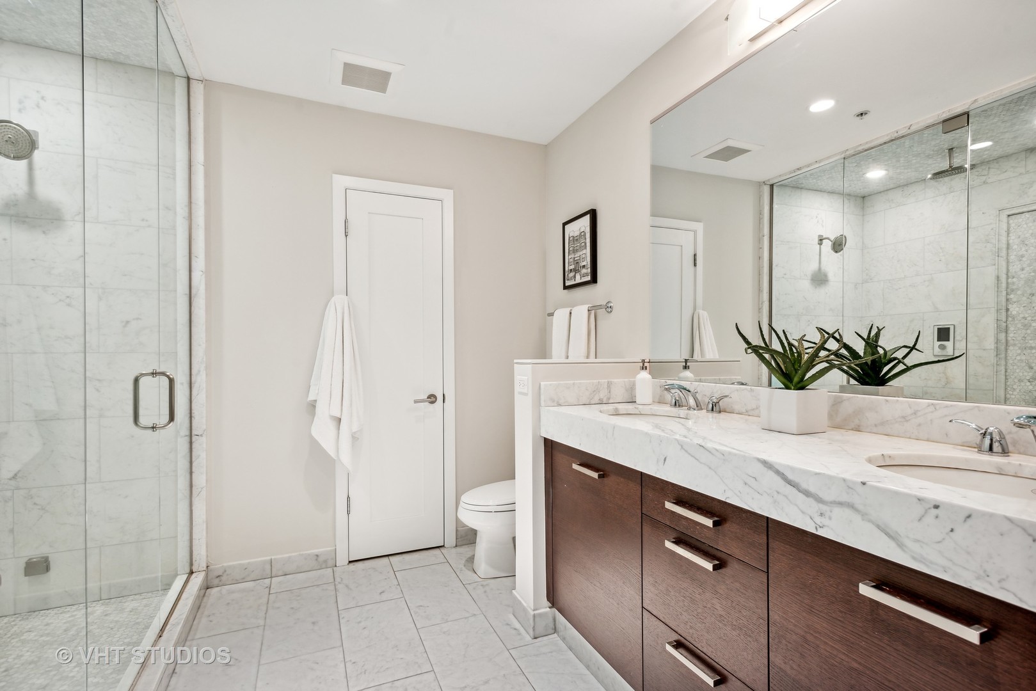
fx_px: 489
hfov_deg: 93.3
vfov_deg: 70.5
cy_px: 346
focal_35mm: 17
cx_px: 518
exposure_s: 1/6
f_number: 8
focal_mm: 17
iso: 400
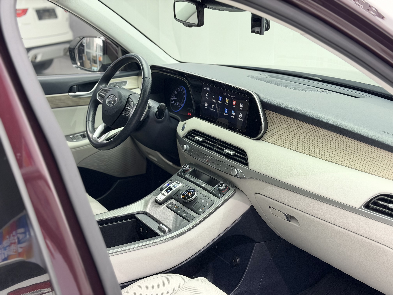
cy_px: 148
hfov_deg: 39.7
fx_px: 545
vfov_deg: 30.3
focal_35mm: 48
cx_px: 196
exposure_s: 1/60
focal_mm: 6.76
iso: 250
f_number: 1.78
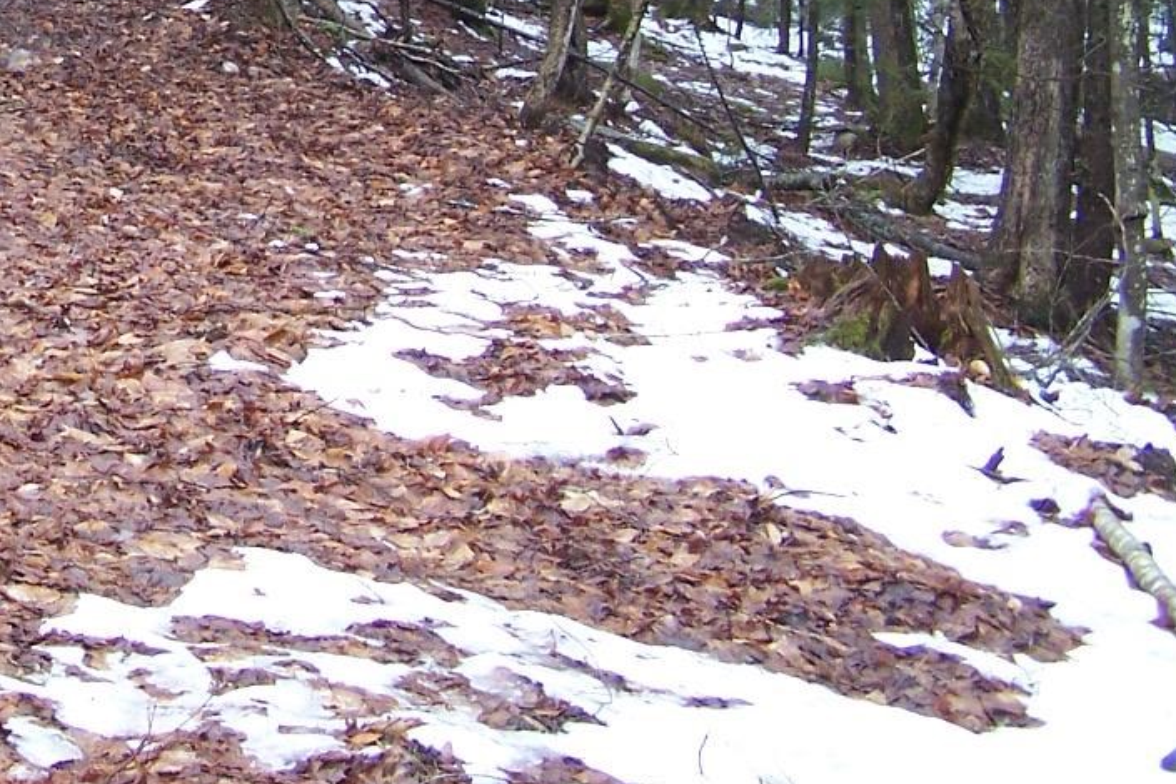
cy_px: -177
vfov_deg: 15.1
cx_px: -42
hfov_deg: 22.4
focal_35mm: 87
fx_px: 2842
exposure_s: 1/90
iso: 140
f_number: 2.8
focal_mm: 6.3
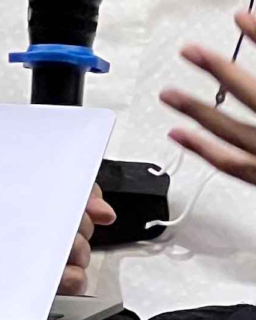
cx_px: 243
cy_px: -400
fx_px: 5406
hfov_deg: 2.7
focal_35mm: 571
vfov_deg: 3.4
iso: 640
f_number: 2.8
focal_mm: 9
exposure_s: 1/50
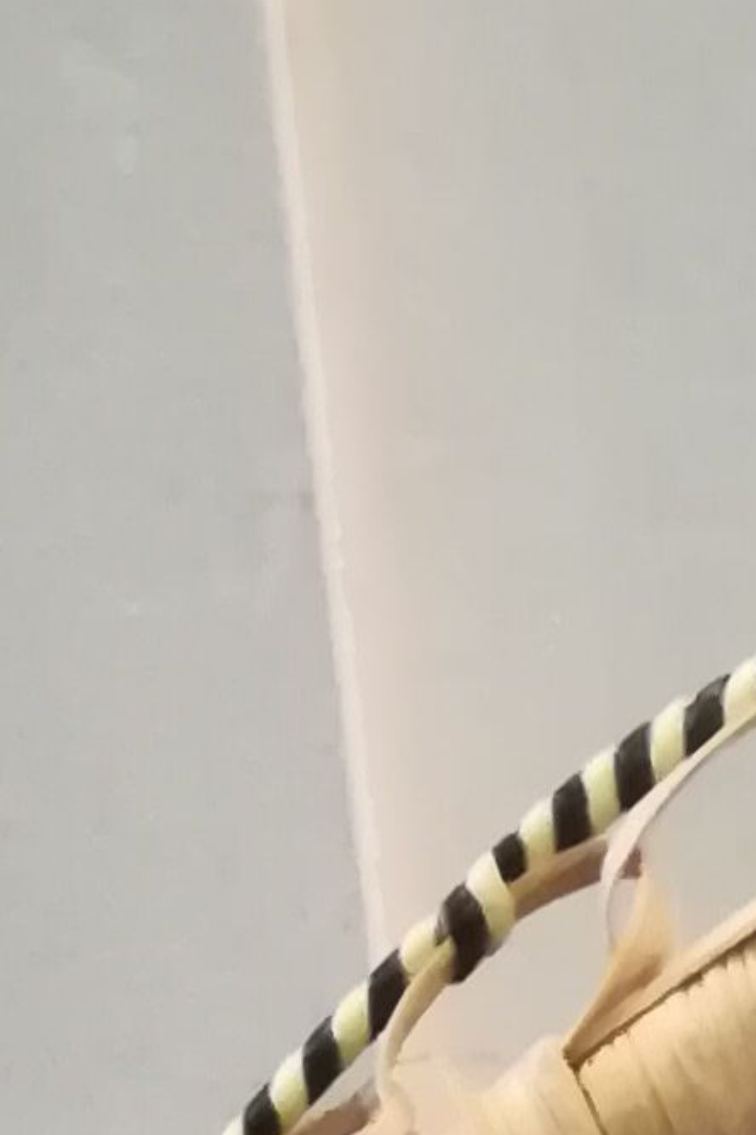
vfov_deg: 9.9
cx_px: 1771
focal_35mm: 161
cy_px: 3293
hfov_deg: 7.9
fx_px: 5071
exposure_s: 1/20
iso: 400
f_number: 2.2
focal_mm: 3.83
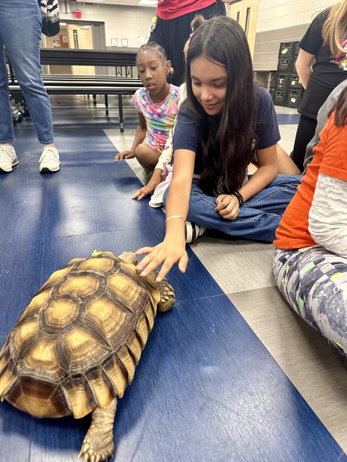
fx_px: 321
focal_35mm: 24
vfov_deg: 71.6
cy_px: 231
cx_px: 174
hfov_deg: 56.8
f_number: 1.78
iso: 250
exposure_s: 1/60
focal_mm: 6.86
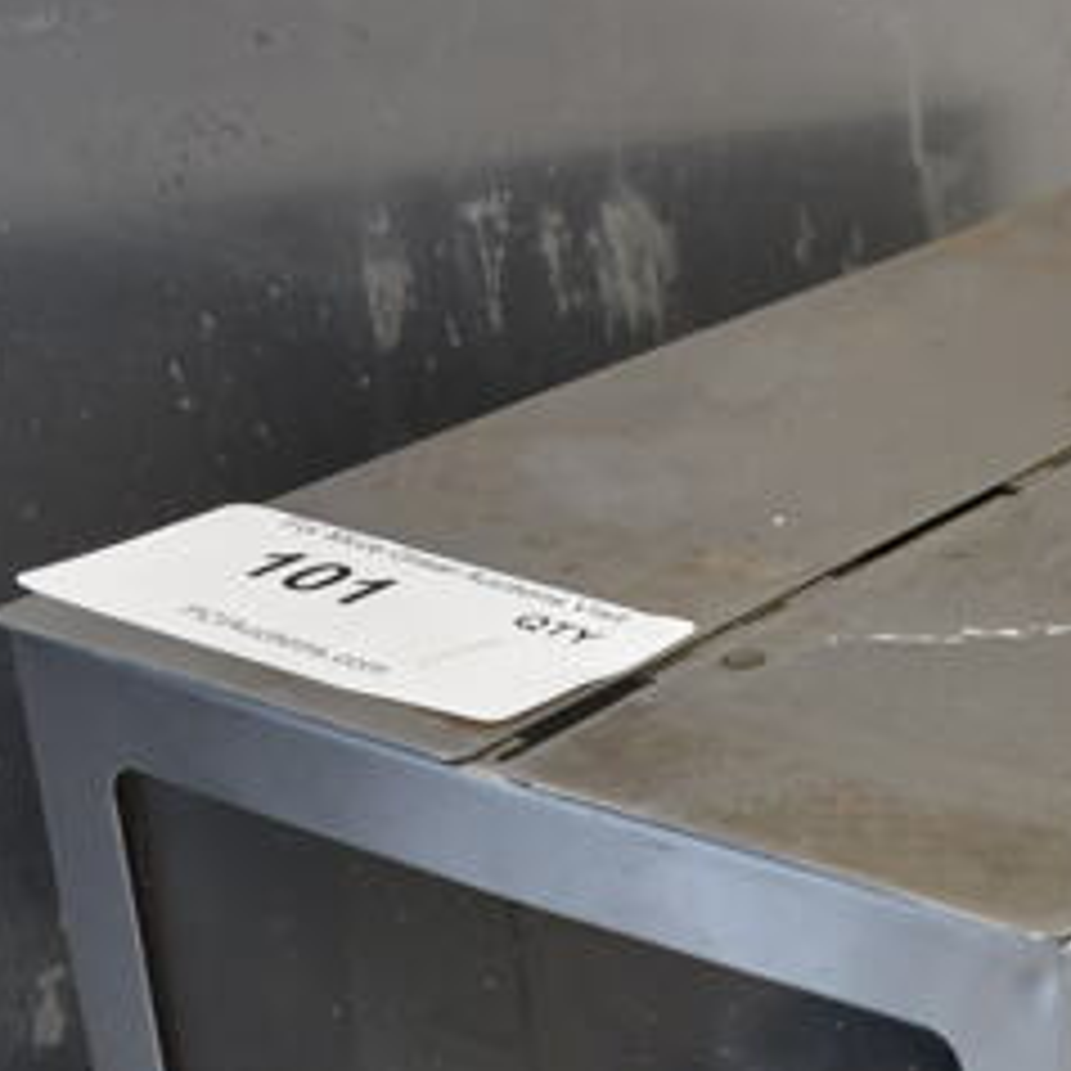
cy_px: 1681
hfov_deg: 19.0
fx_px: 3080
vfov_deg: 17.4
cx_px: 1130
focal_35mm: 88
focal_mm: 18
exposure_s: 1/30
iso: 560
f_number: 3.5
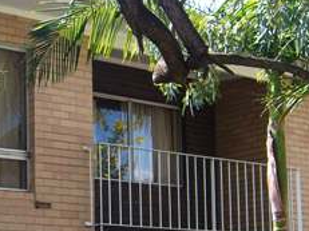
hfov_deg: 20.0
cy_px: 179
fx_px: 865
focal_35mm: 97
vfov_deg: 15.2
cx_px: 58
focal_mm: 5.8
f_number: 2.8
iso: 50
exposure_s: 1/250
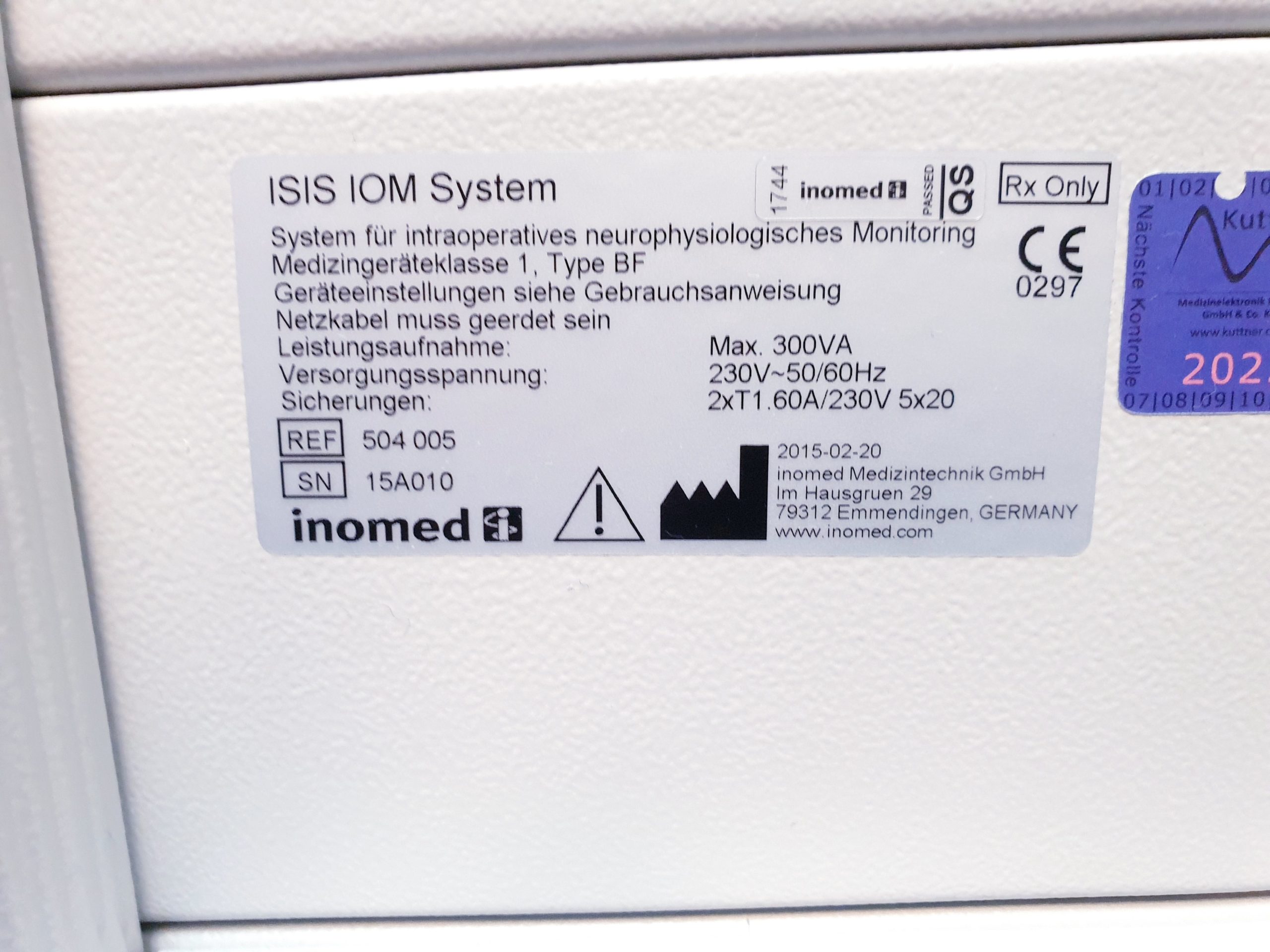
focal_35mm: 26
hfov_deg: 67.3
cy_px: 476
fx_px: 954
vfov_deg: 53.1
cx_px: 635
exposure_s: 1/50
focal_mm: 4.3
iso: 250
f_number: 2.4
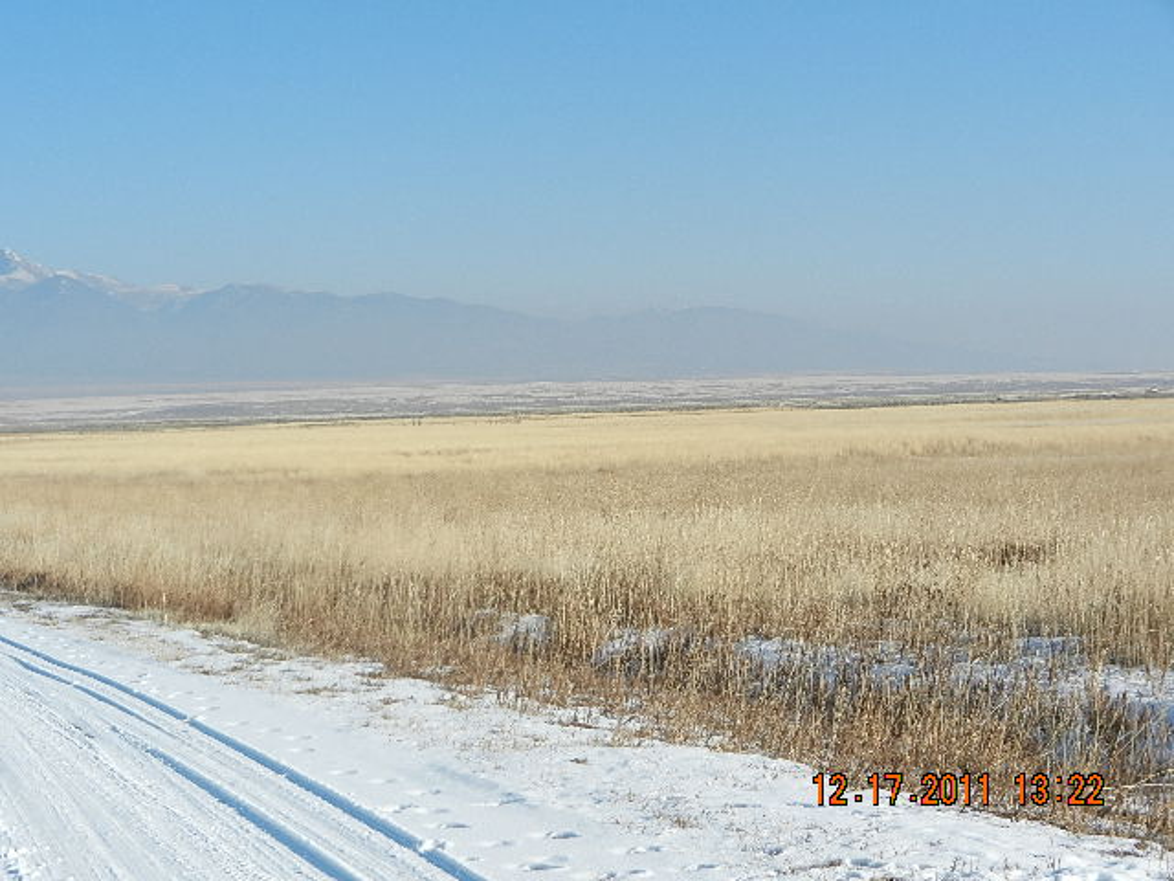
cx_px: 587
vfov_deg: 24.4
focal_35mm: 60
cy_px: 440
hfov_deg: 32.2
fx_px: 2035
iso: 160
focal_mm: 10.9
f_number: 4.5
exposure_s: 1/1250
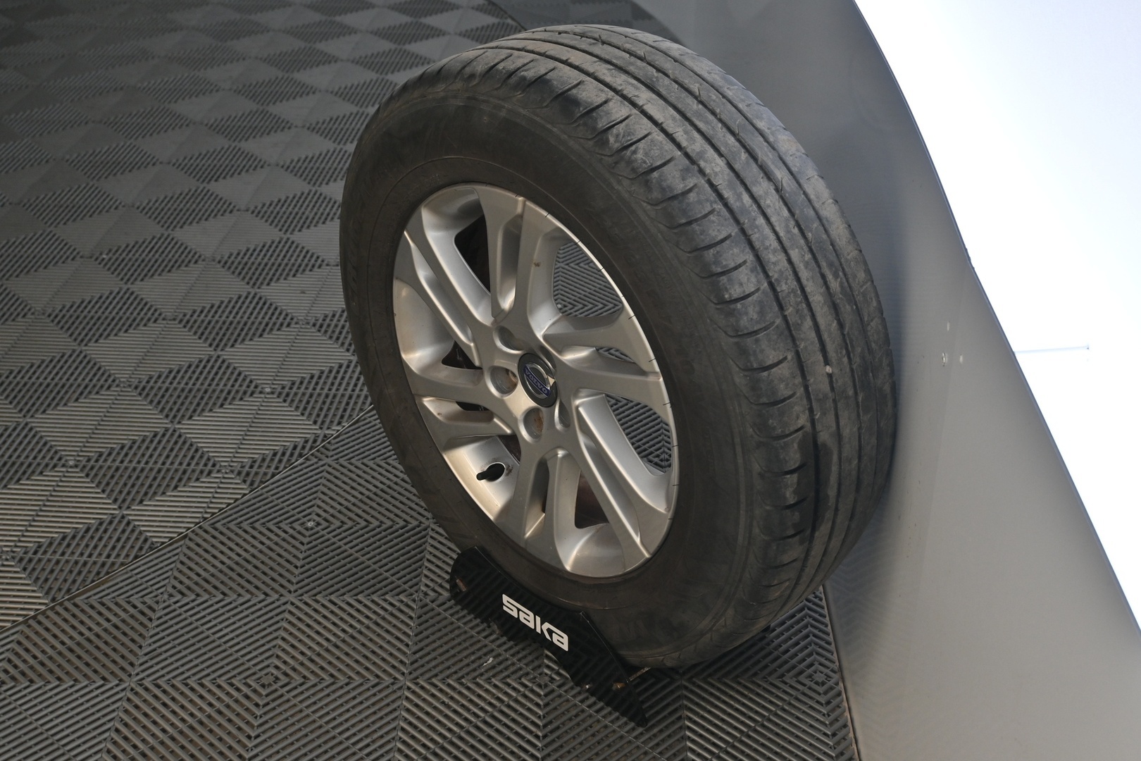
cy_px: 380
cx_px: 570
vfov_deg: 28.5
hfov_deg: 41.7
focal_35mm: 47
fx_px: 1497
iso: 400
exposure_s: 1/50
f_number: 5
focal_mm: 31.5
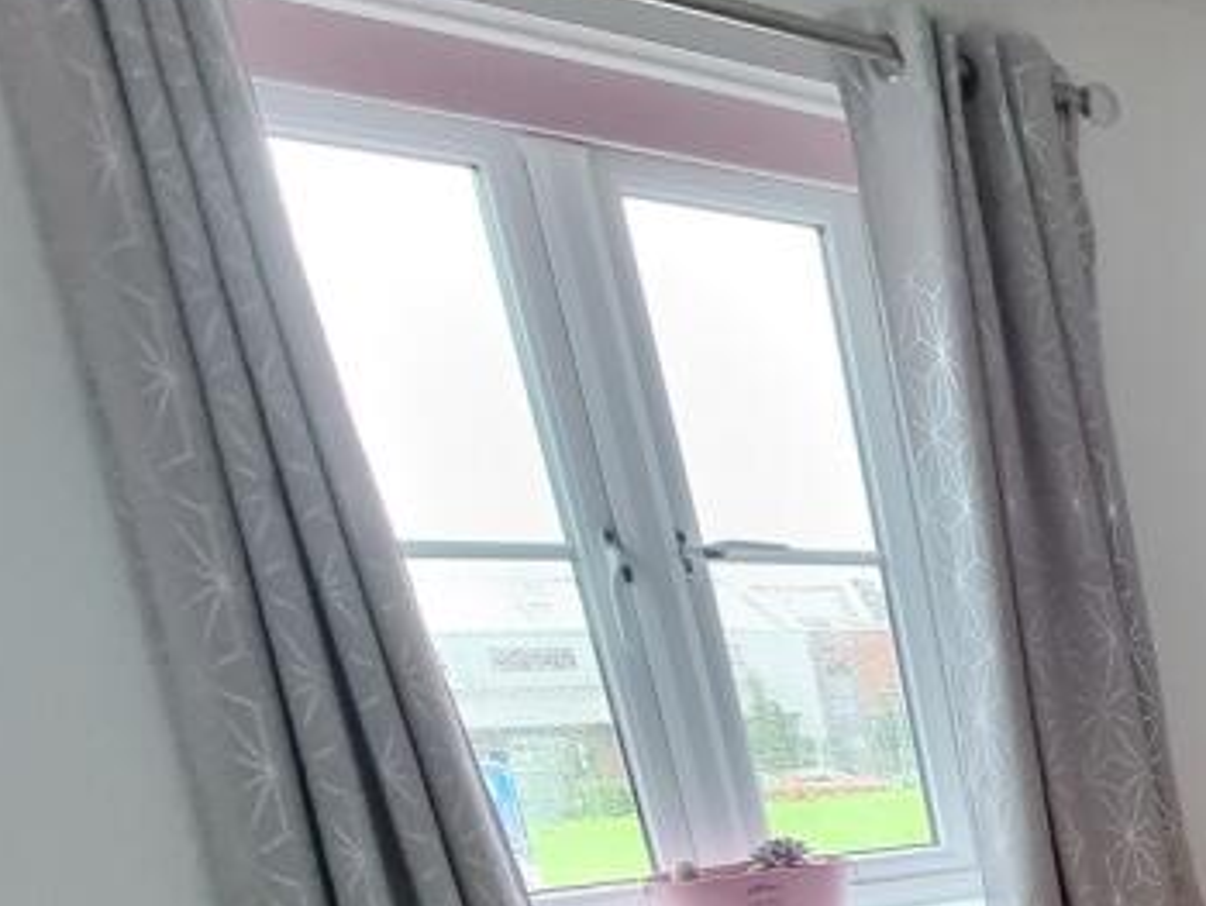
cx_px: 1740
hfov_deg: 30.8
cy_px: 1106
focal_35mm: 38
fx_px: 1325
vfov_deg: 31.3
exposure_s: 1/50
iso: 320
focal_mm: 2.2
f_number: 2.2
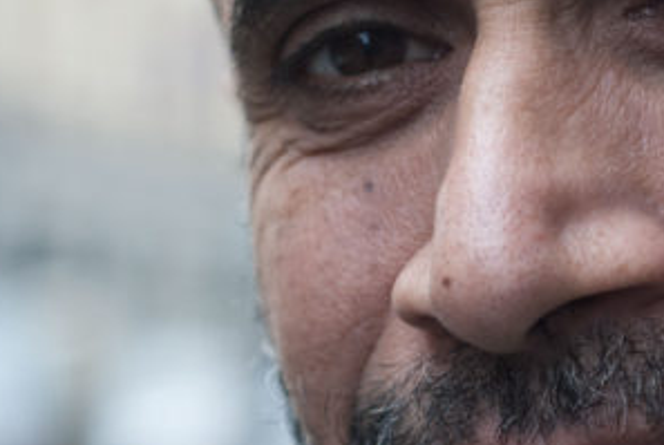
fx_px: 4008
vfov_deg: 6.4
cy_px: 192
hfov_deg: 9.5
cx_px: 481
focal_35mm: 217
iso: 400
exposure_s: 1/250
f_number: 2.8
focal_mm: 50
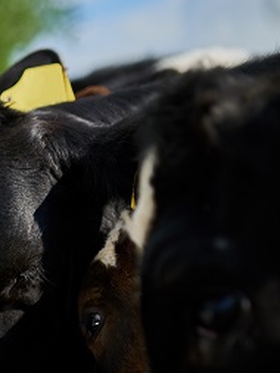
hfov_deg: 12.9
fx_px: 1099
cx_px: -258
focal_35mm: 102
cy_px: 345
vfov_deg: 18.9
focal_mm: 35
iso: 200
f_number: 2
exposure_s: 1/4000
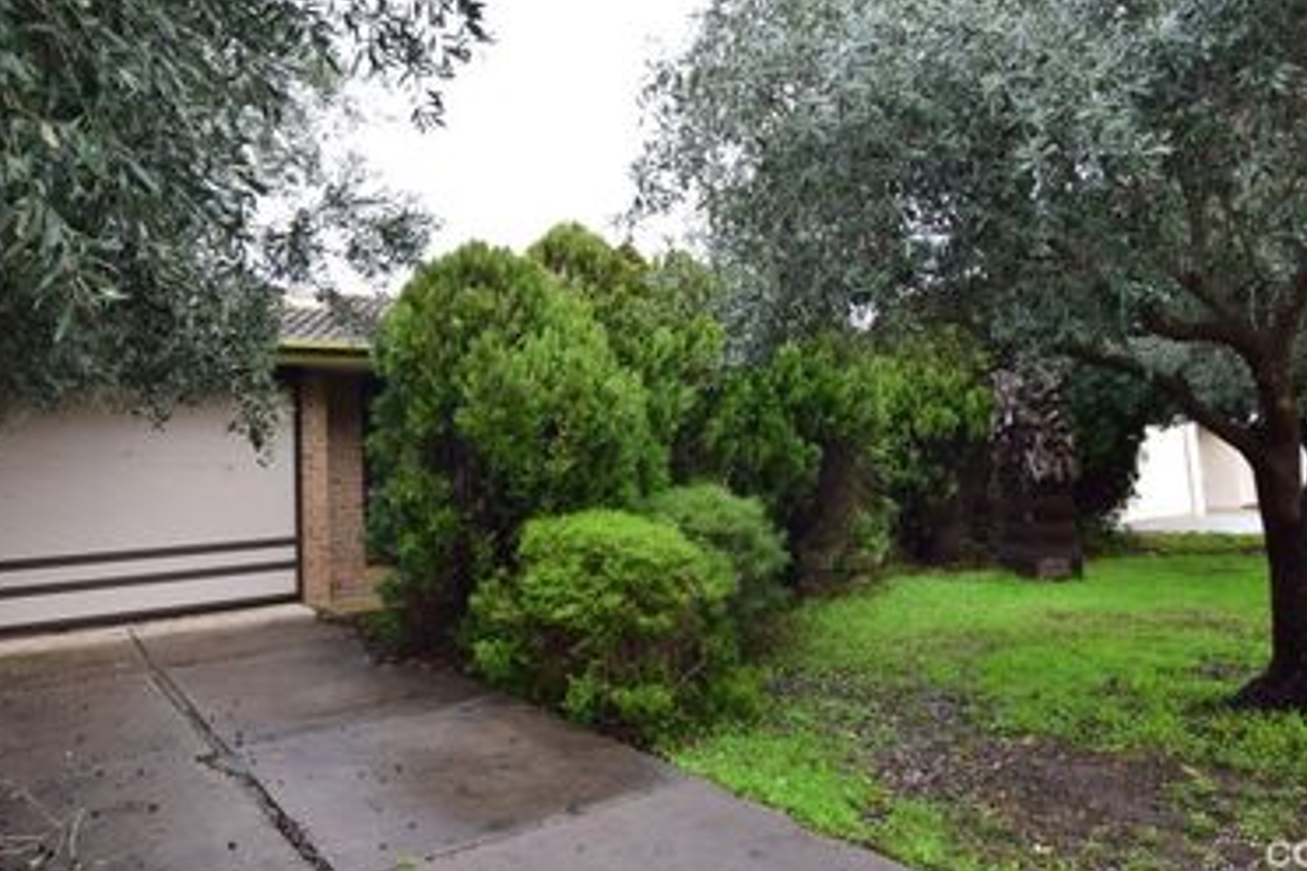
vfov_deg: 51.8
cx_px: 661
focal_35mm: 25
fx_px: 894
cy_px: 374
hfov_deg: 72.3
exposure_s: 1/125
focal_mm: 13
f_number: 9
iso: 400
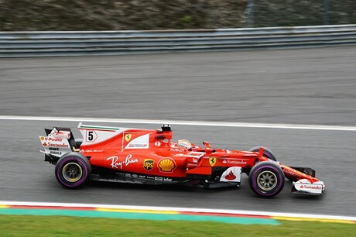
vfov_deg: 15.2
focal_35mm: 90
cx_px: 178
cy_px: 118
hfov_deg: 22.6
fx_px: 889
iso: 400
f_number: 9
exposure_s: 1/320
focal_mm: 60
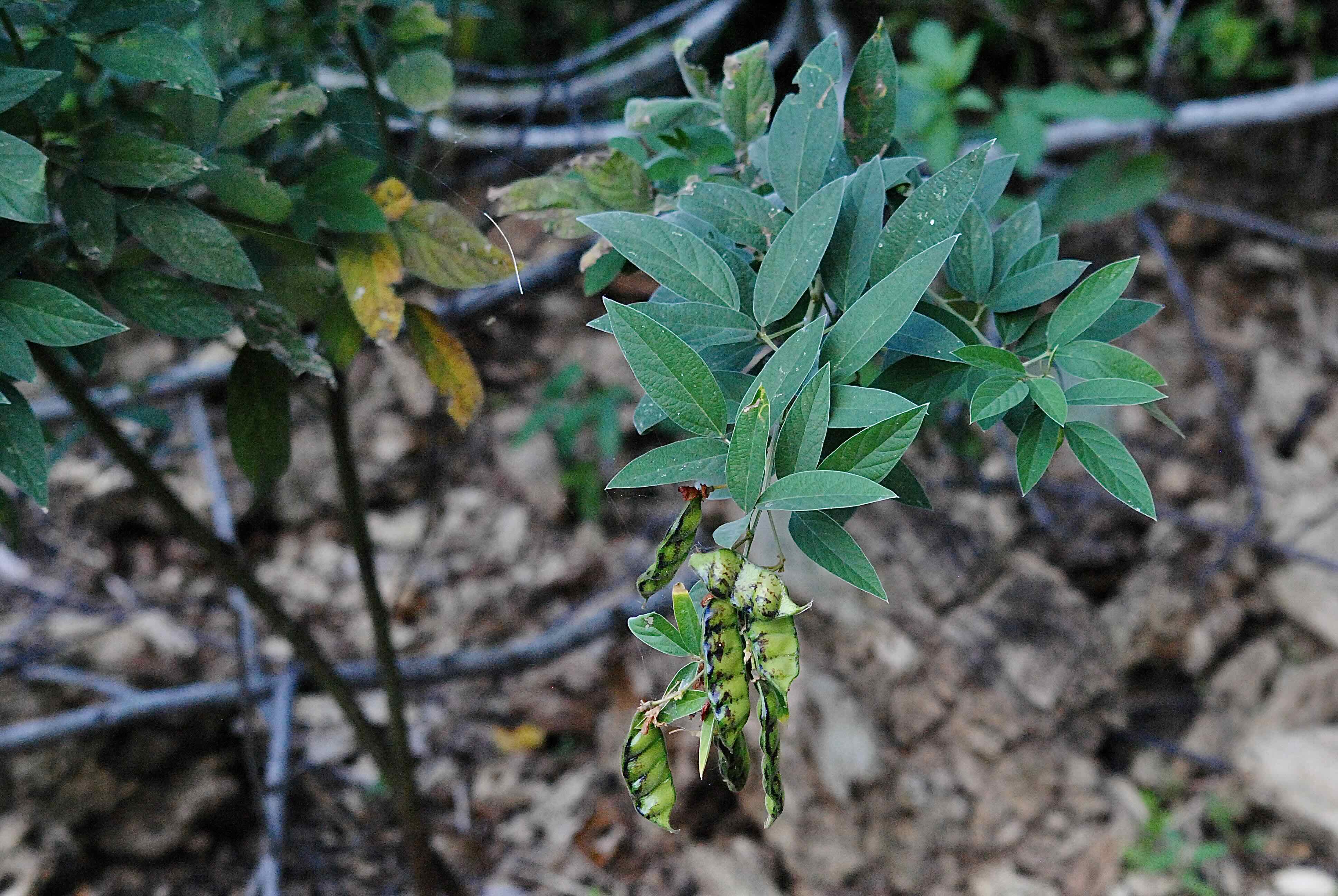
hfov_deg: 19.4
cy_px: 448
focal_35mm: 105
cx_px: 669
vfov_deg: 13.1
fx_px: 3907
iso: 1600
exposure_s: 1/640
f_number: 6.3
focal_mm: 70
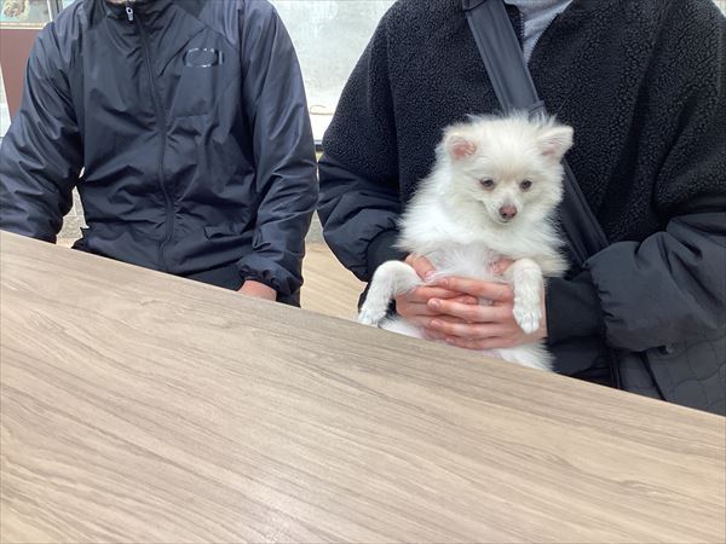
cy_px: 272
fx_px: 650
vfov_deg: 45.4
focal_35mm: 31
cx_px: 363
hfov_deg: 58.4
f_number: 2.4
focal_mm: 3.3
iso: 80
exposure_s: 1/100
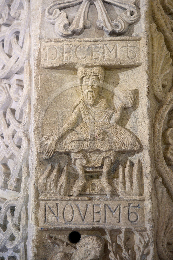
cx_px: 86
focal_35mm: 70
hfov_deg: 19.4
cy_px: 130
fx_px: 505
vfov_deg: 28.9
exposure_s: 1/15
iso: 800
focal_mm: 70
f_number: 6.3
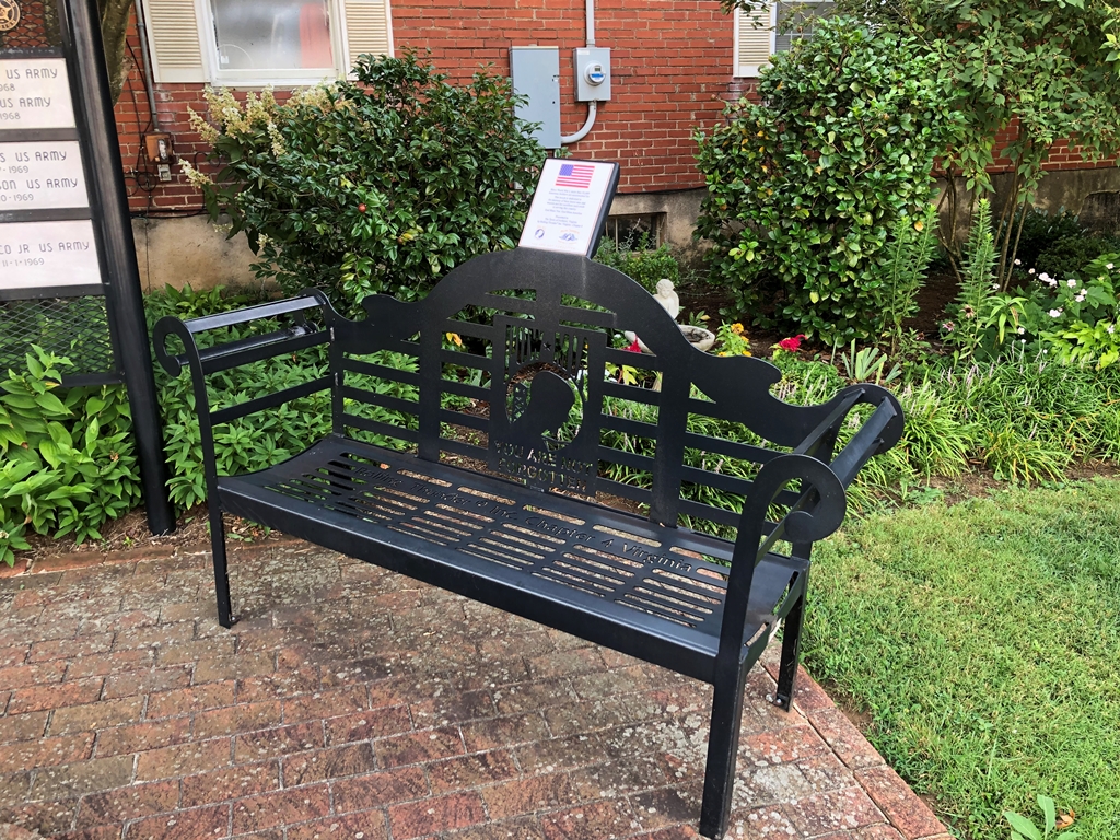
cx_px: 560
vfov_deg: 49.7
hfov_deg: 63.4
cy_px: 420
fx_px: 906
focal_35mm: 28
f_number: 1.8
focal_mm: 3.99
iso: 32
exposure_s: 1/120
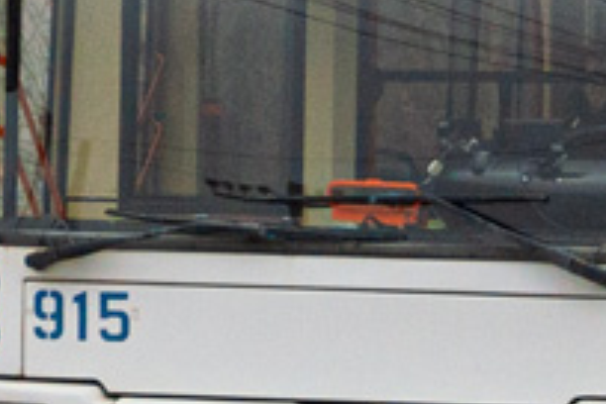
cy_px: -581
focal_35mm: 441
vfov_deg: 3.1
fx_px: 7423
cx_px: 689
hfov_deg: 4.7
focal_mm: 40
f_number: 5.6
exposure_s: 1/400
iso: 200
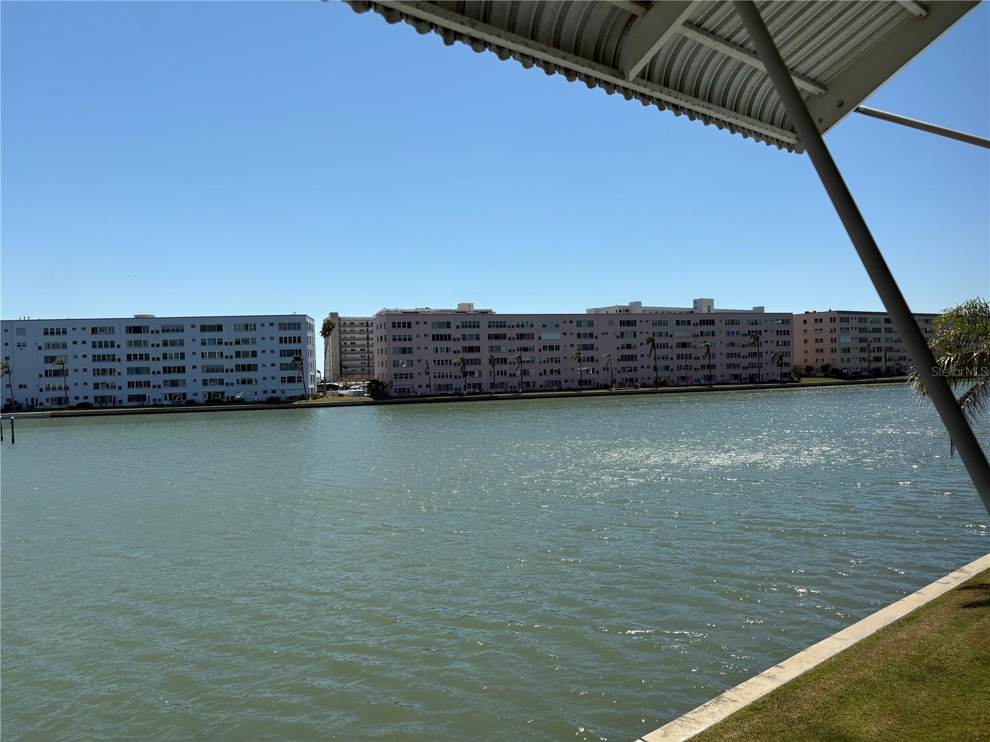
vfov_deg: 53.1
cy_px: 371
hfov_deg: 67.3
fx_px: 744
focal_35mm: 26
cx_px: 495
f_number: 1.6
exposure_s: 1/4950
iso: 50
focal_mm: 5.96
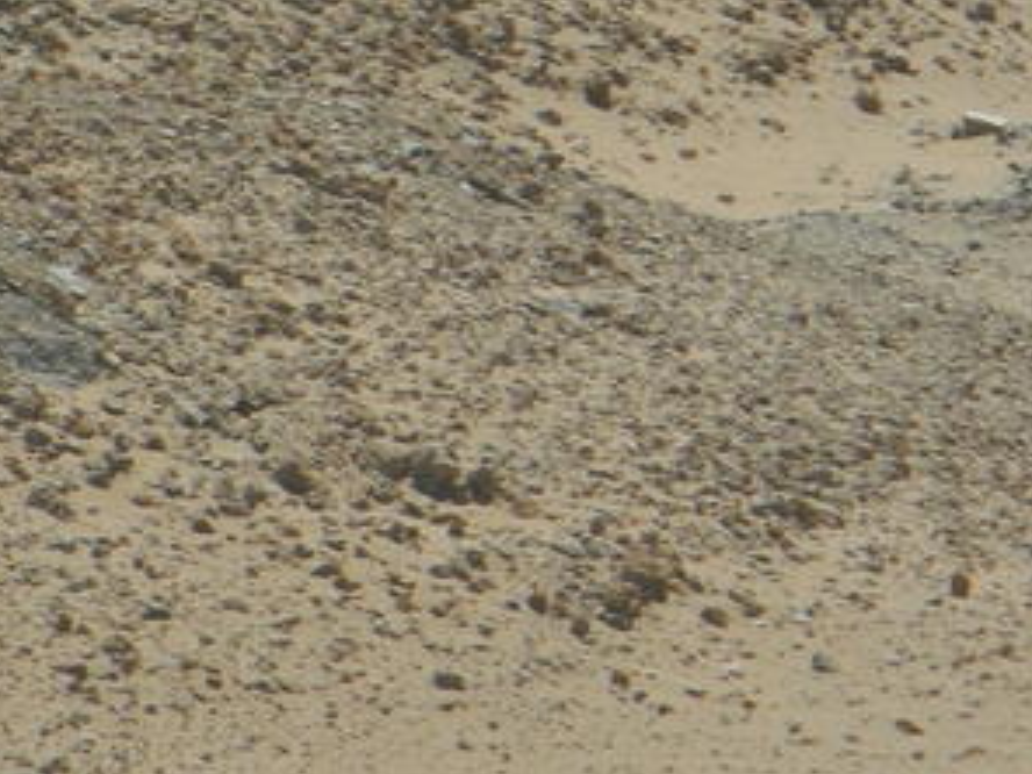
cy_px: -394
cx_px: 533
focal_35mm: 692
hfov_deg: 2.9
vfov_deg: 2.1
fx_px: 20630
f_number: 5.6
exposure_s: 1/640
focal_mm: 42.6
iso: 100
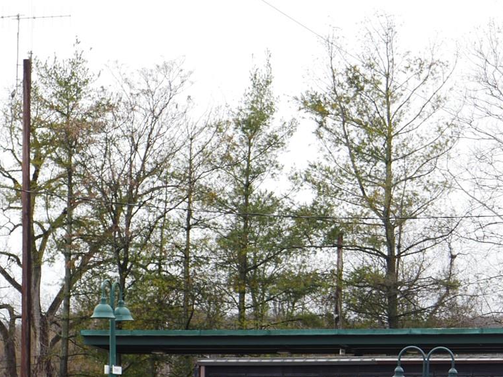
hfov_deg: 15.9
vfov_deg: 11.9
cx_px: 437
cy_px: 363
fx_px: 1788
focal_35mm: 123
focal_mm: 23
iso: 200
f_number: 5.1
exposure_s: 1/160
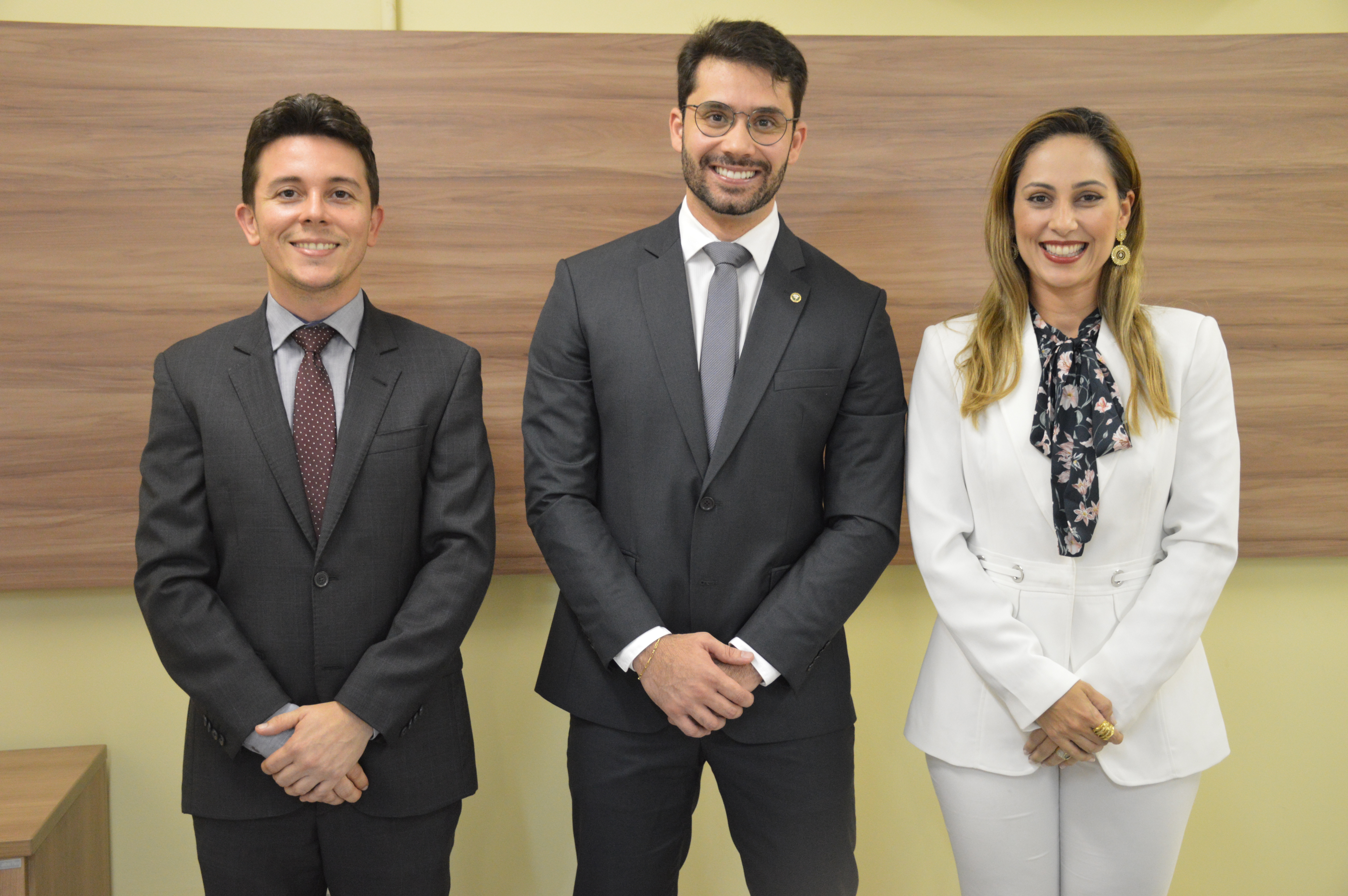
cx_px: 674
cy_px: 448
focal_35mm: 40
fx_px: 1515
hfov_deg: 48.0
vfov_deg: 33.0
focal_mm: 27
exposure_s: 1/50
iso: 1600
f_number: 4.5
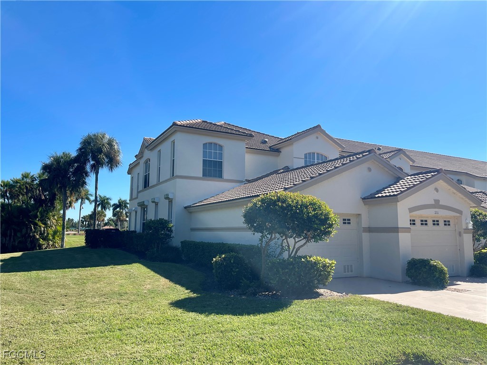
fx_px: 366
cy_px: 182
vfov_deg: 53.1
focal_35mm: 26
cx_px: 244
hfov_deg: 67.3
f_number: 1.6
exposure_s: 1/5128
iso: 50
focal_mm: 5.1
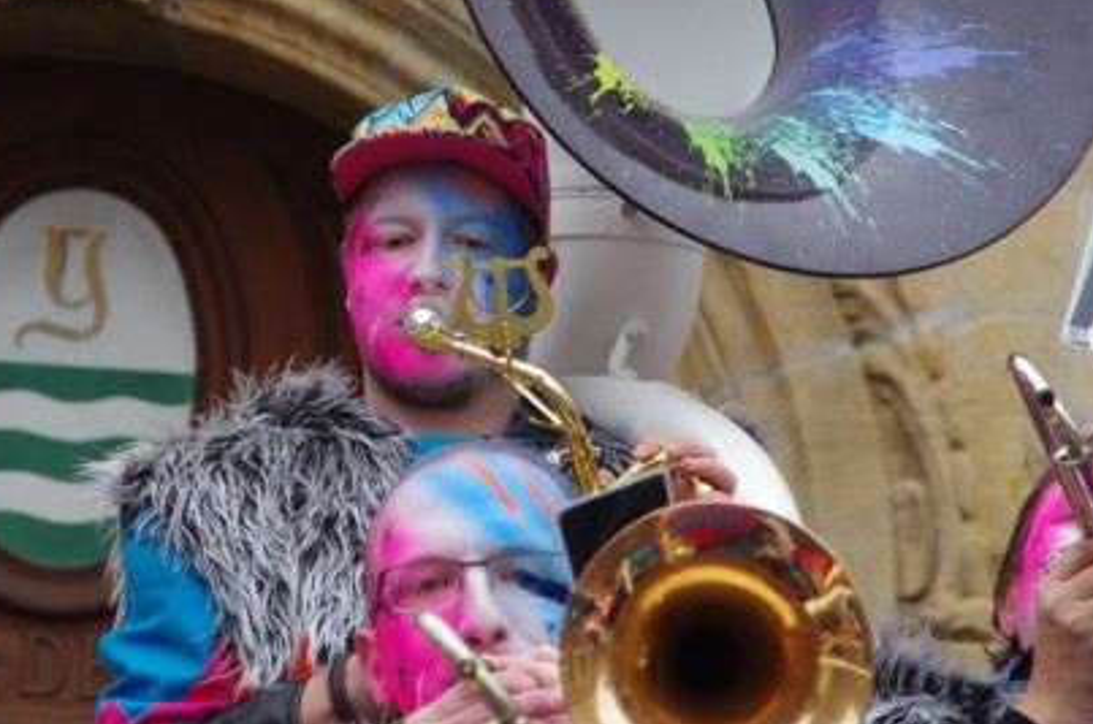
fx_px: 11272
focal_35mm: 372
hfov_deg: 5.6
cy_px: 283
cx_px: 426
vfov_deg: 3.7
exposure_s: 1/250
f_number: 10
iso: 1600
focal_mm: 200
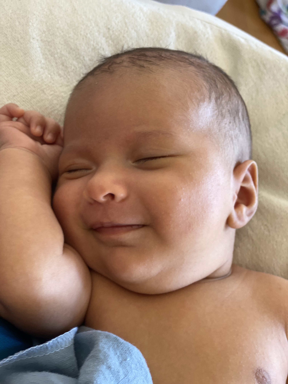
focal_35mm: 52
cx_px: 144
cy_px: 192
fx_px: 577
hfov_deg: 28.0
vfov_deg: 36.8
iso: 200
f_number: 2
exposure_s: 1/40
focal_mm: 6
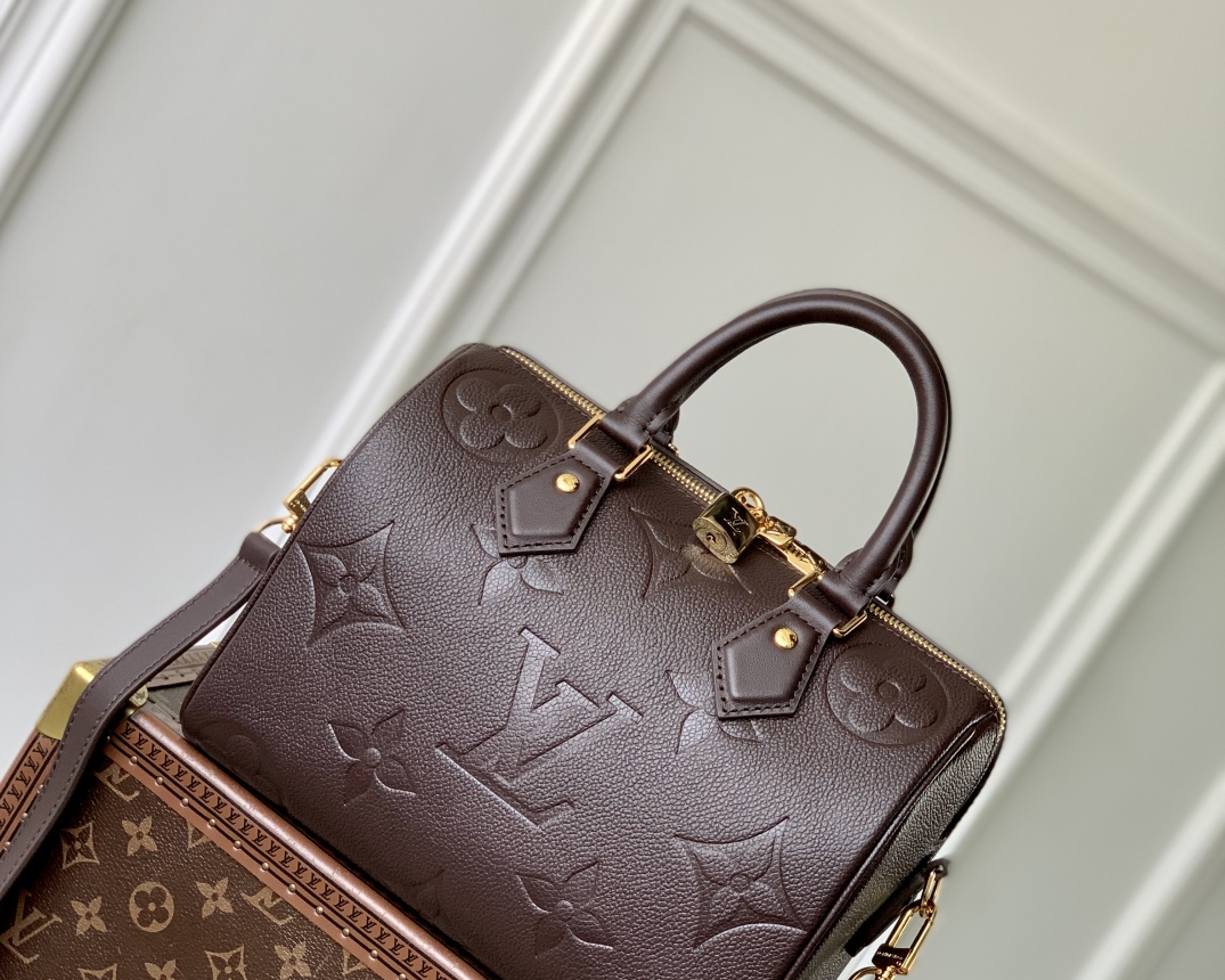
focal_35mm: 68
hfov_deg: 27.9
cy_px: 544
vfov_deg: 22.5
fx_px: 2465
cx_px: 612
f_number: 2.4
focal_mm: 6
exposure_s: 1/122
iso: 40
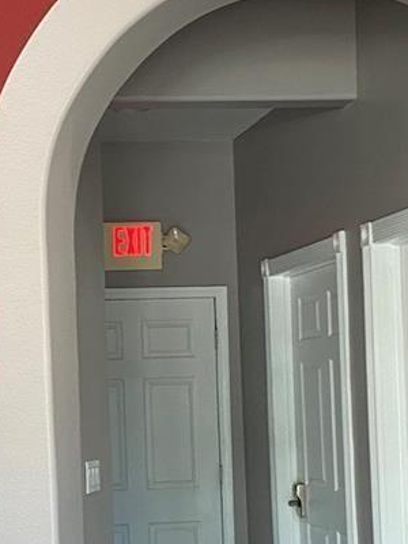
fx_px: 1226
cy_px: 393
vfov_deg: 24.8
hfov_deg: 18.6
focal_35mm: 78
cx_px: 53
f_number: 1.8
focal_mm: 4.25
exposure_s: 1/60
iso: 160
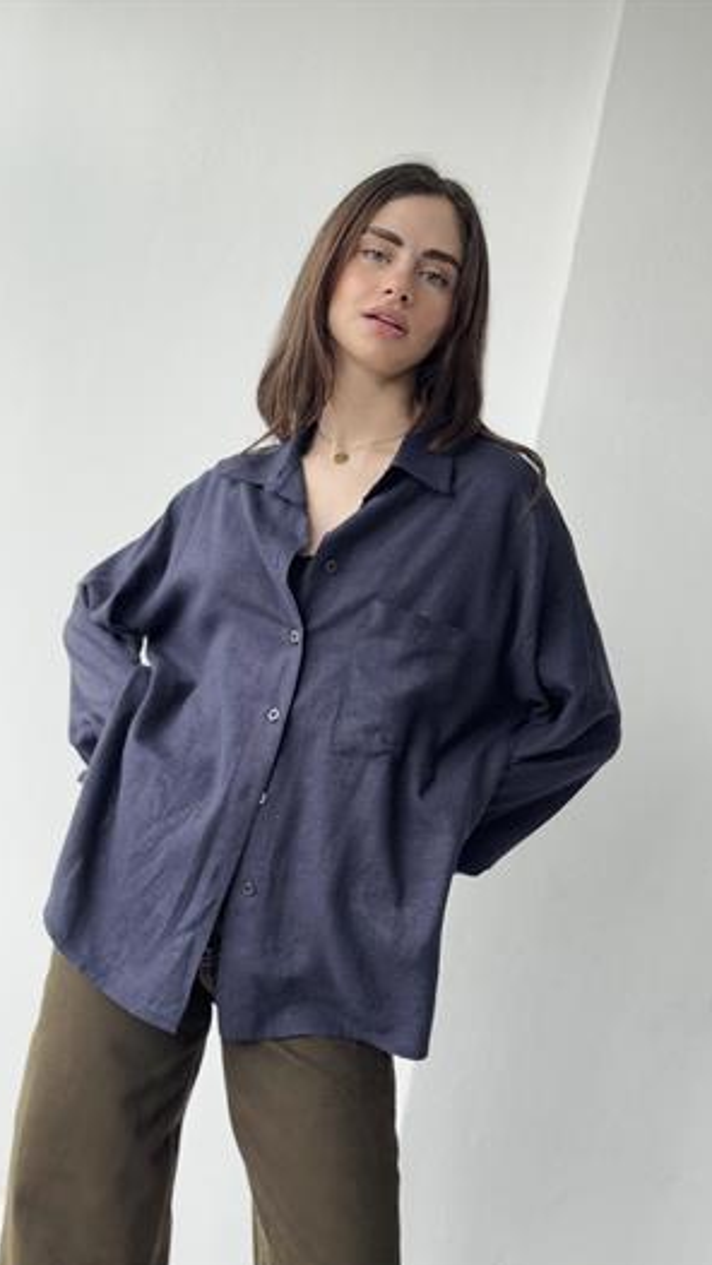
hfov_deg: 22.6
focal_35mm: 53
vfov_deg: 39.2
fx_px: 1778
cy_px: 634
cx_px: 394
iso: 64
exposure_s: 1/461
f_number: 1.78
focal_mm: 6.76
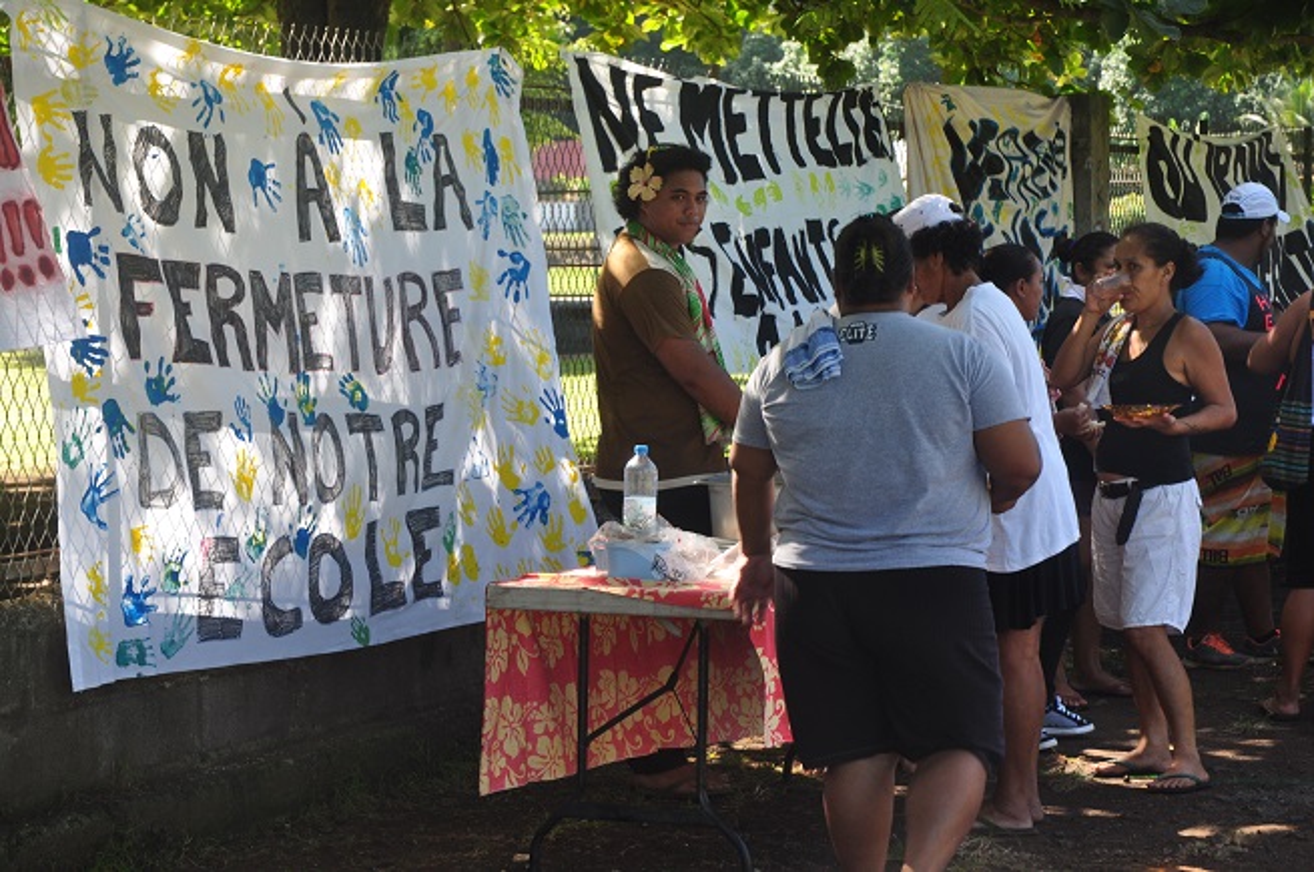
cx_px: 657
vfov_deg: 14.0
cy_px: 436
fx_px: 3554
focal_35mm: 98
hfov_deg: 20.9
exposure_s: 1/125
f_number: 9
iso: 400
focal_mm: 65
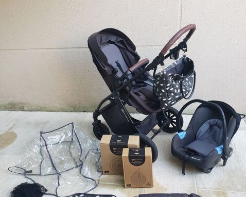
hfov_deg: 52.9
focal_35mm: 34
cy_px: 116
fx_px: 247
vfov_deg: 43.2
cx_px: 123
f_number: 2.4
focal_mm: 4.3
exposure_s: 1/50
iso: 100
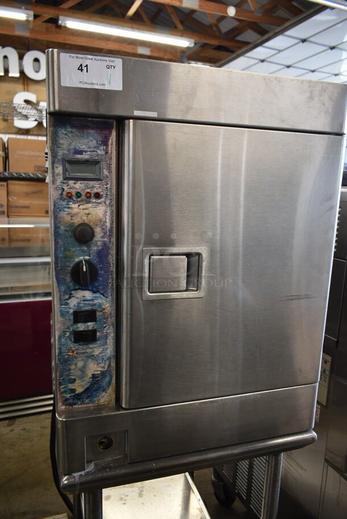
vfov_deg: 67.3
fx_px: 390
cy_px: 260
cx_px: 174
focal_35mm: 27
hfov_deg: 48.0
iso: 400
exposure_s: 1/30
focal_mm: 18
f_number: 3.5
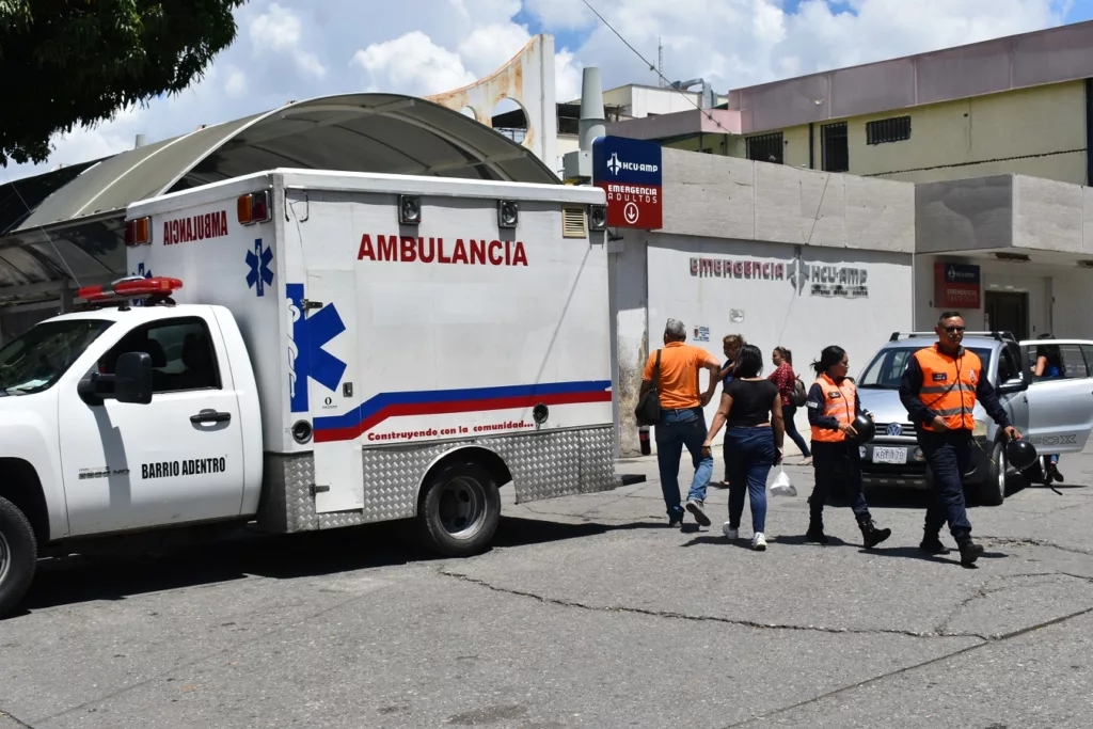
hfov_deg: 43.6
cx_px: 546
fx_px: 1366
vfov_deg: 29.9
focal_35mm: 45
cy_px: 364
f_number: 11
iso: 200
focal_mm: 30
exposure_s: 1/500
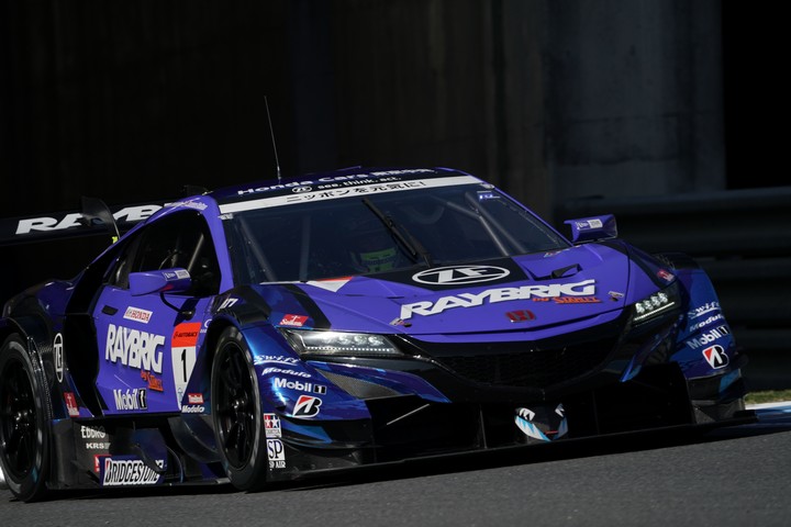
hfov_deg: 3.9
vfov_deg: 2.6
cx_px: 396
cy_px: 264
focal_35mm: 524
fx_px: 11513
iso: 200
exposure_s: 1/1250
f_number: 8
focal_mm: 524
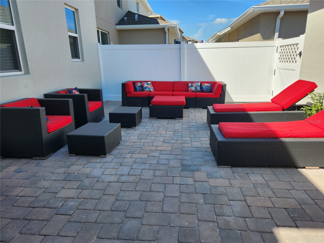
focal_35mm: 23
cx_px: 162
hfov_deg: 73.9
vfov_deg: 58.9
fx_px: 215
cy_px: 122
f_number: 1.8
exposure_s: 1/919
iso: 20
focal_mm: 5.4
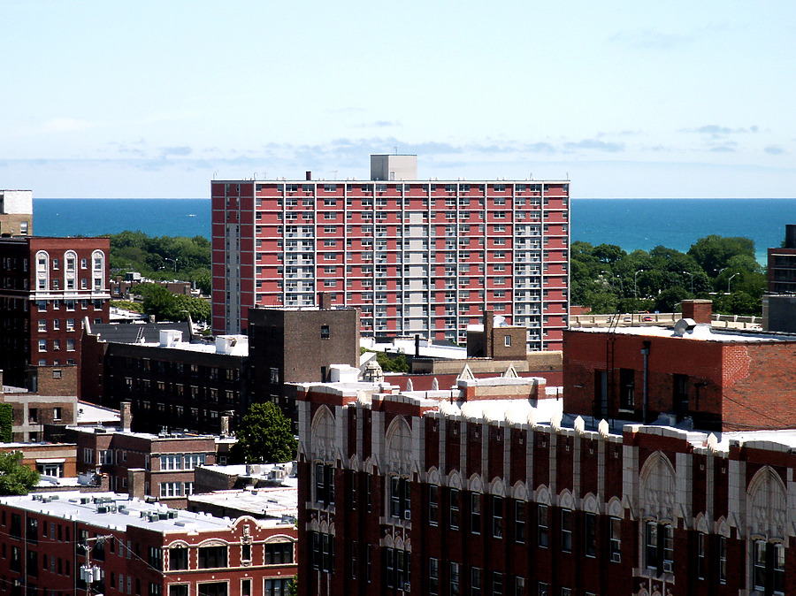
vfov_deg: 10.7
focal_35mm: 139
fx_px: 3195
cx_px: 398
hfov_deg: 14.2
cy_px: 298
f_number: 8
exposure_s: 1/180
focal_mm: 28.23
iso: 64
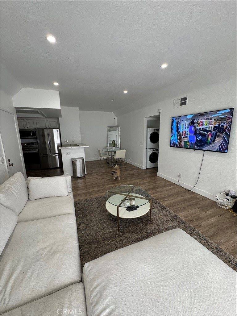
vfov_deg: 102.1
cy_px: 158
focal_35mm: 14
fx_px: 128
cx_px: 118
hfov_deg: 85.7
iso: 125
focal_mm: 2.22
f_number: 2.2
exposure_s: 1/120
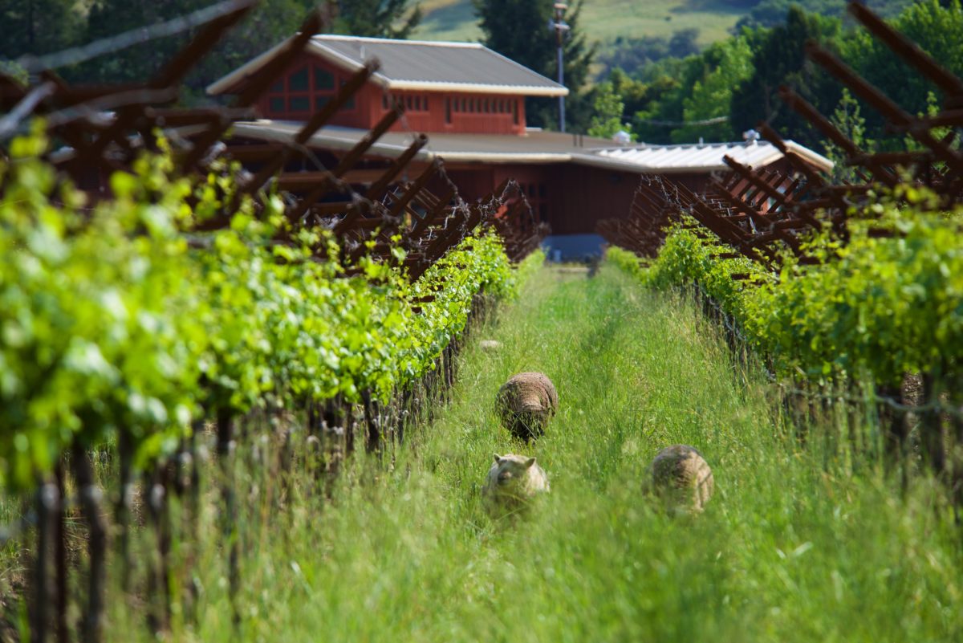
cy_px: 322
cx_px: 482
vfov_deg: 5.5
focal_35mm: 250
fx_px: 6690
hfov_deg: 8.2
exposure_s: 1/2000
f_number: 5.6
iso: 800
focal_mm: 250
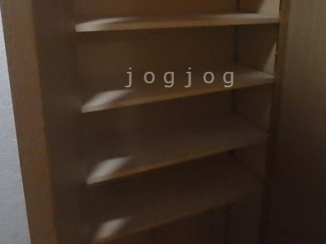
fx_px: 320
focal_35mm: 34
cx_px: 182
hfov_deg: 53.8
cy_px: 77
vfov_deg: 41.1
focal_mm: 3.7
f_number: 3.5
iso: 3200
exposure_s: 1/8
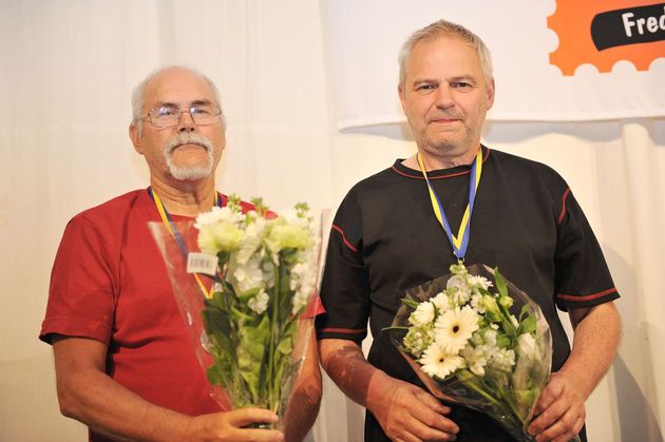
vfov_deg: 23.3
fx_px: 1071
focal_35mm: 58
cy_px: 221
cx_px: 332
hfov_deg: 34.5
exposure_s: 1/80
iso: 800
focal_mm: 58
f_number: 2.8
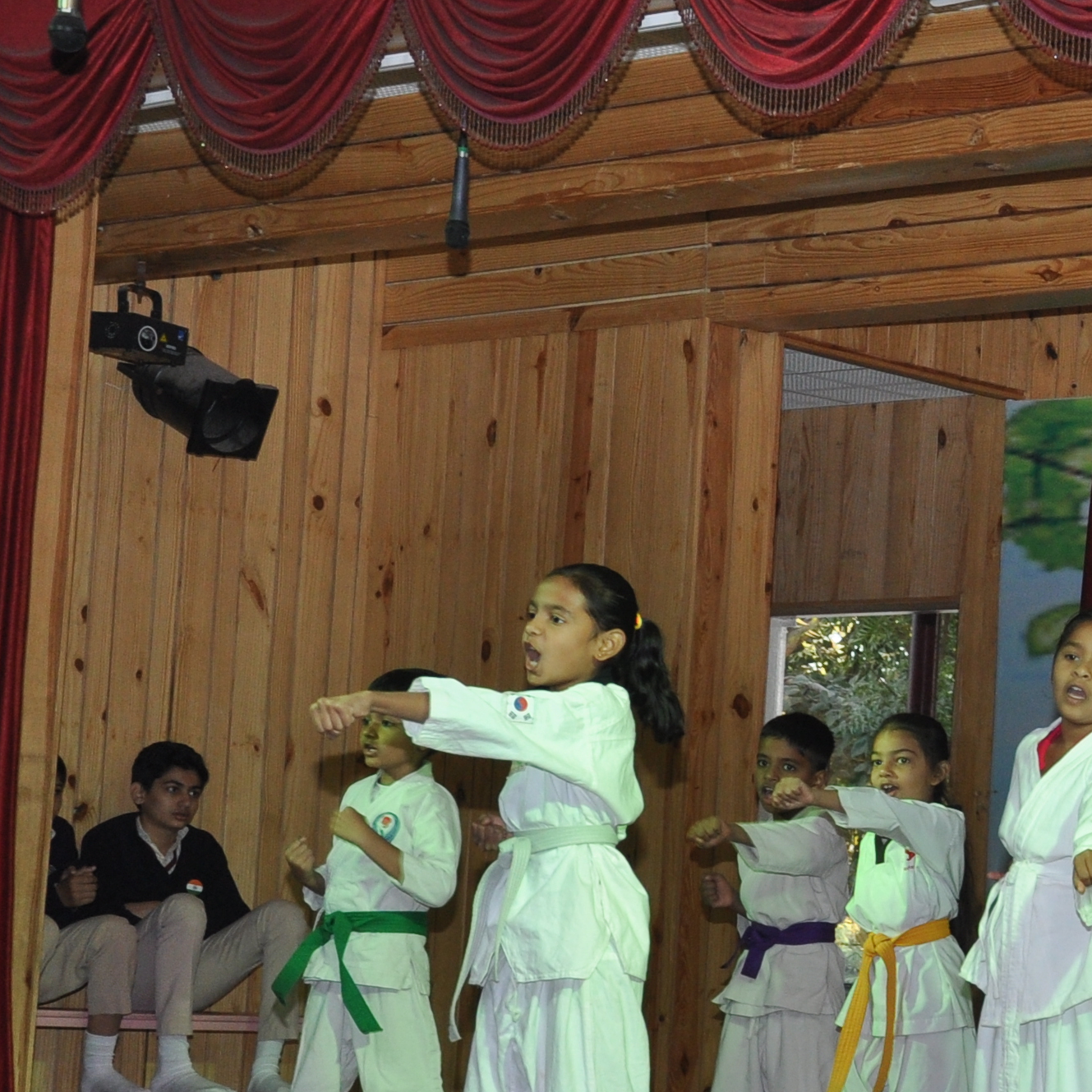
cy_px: 713
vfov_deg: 15.1
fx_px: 4104
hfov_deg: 14.4
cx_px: 1491
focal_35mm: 115
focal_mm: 28
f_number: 7.1
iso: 400
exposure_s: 1/125
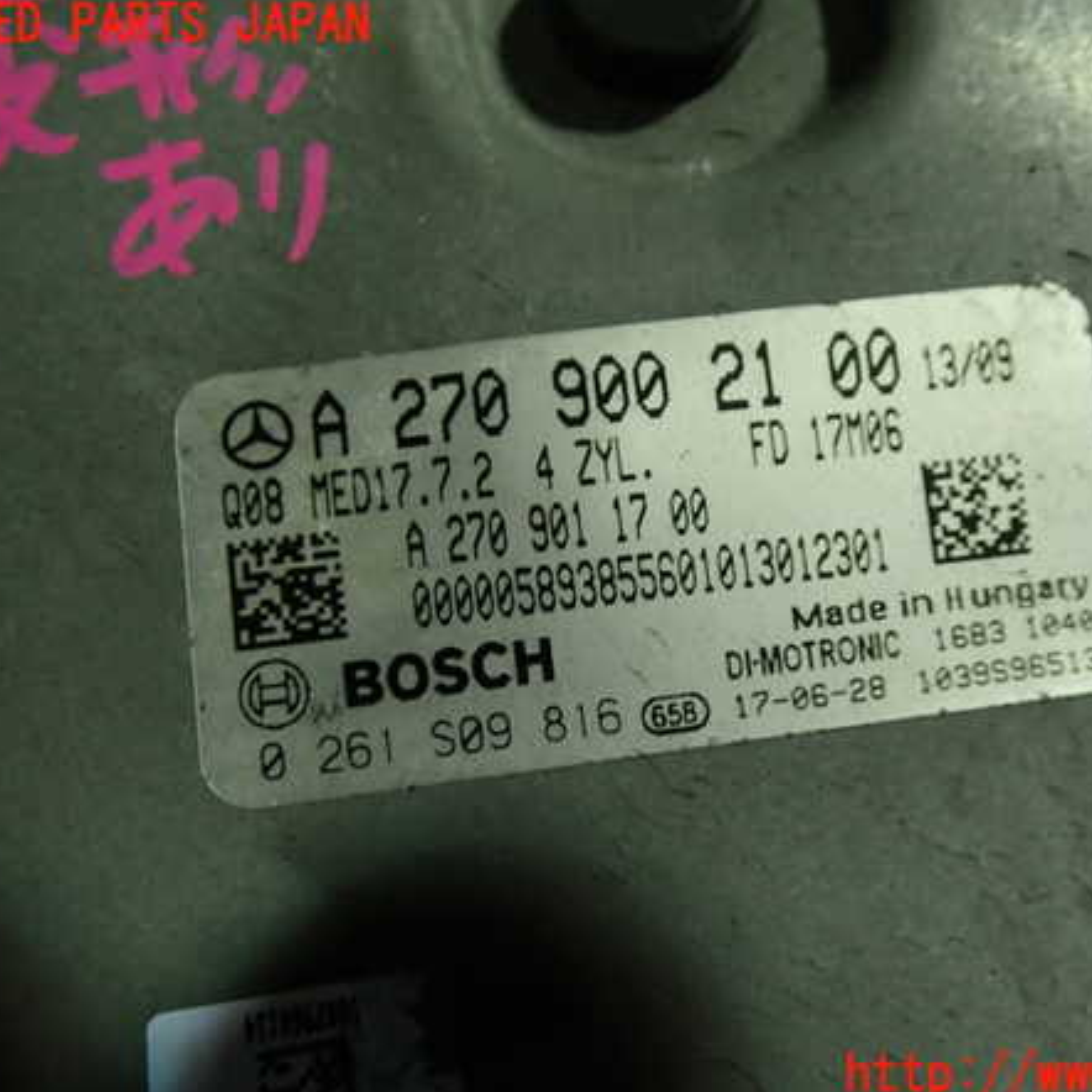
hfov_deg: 45.8
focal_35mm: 36
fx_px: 1285
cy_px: 551
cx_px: 662
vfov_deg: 46.0
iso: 160
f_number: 2.3
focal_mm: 5.4
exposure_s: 1/60
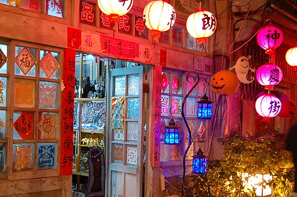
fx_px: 708
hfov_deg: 23.5
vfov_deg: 15.8
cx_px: 83
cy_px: 118
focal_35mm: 86
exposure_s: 1/8
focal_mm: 38
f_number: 5.6
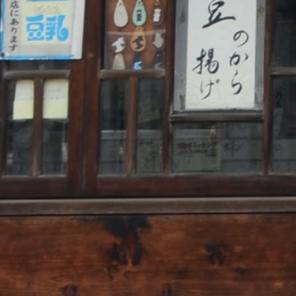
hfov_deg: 5.9
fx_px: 2602
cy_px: -382
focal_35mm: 269
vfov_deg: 6.3
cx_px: 977
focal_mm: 20
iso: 100
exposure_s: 1/50
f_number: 11
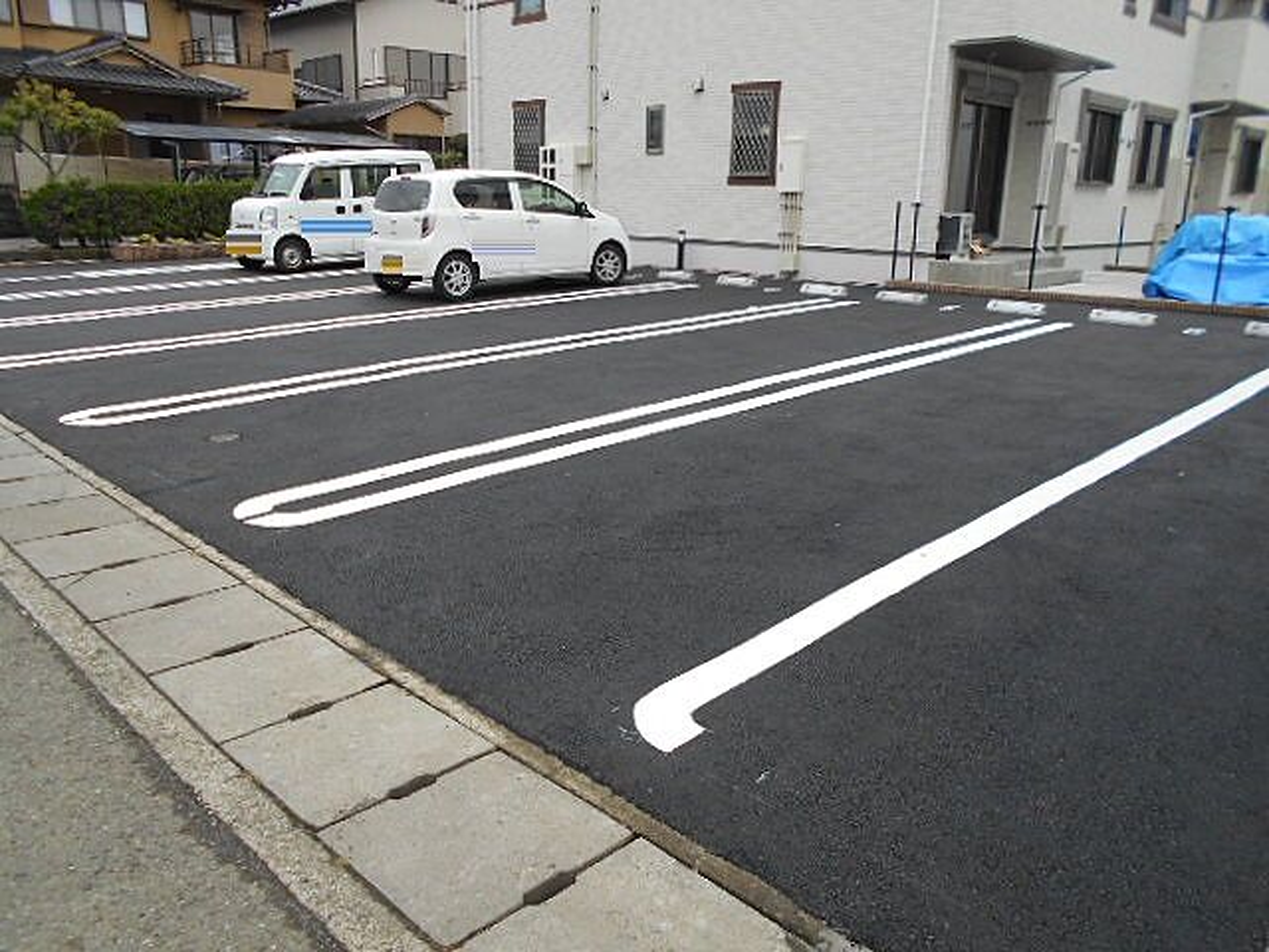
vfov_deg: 53.1
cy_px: 476
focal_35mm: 26
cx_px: 634
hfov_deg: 67.3
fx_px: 953
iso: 80
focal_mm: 4.6
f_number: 3.2
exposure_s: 1/100
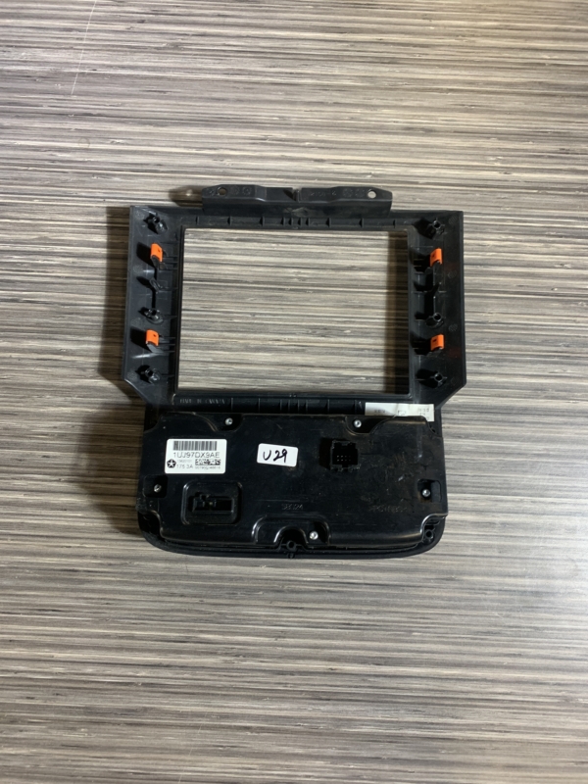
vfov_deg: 67.3
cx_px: 294
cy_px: 392
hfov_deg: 53.1
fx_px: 589
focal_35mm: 26
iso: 200
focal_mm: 4.25
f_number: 1.8
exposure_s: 1/60
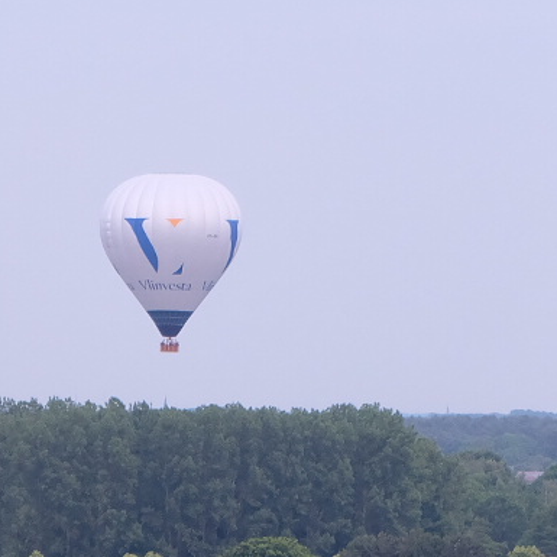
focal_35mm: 127
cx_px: 171
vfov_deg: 13.7
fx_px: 2312
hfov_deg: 13.7
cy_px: 233
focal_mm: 50
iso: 1250
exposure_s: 1/60
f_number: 5.6
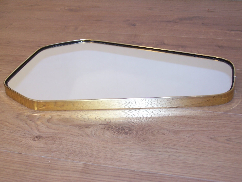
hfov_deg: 32.7
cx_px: 121
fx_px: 412
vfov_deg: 24.8
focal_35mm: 59
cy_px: 91
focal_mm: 9.8
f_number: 3.2
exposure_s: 1/20
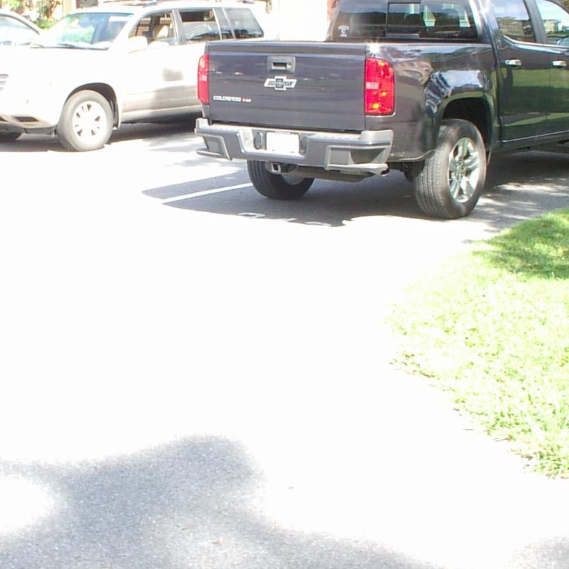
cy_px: 158
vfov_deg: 26.6
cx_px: 160
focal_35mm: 64
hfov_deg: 26.6
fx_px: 1190
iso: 100
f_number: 8
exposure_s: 1/20
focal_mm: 5.8
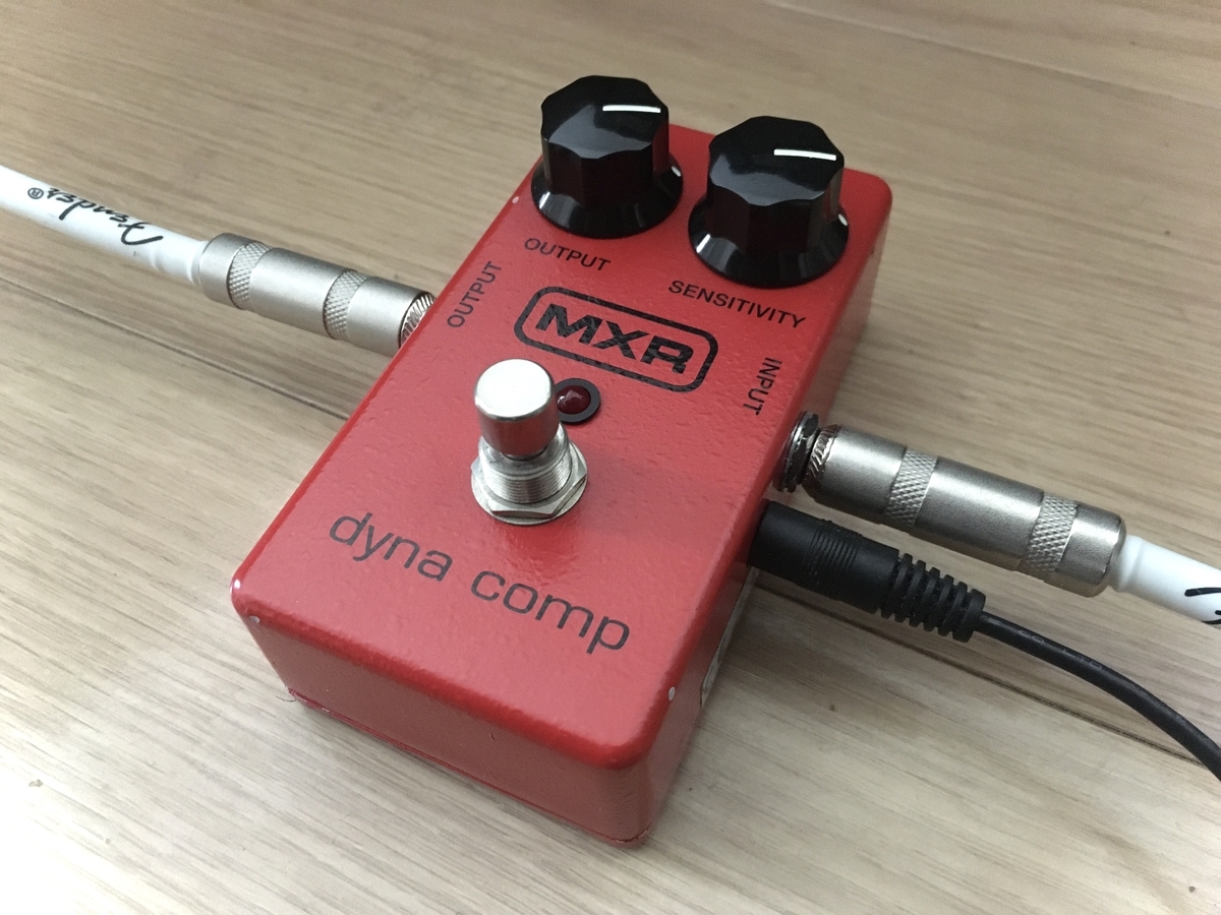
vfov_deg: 48.2
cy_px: 458
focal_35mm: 29
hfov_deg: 61.7
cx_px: 610
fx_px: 1023
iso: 320
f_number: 2.2
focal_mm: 4.15
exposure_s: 1/15
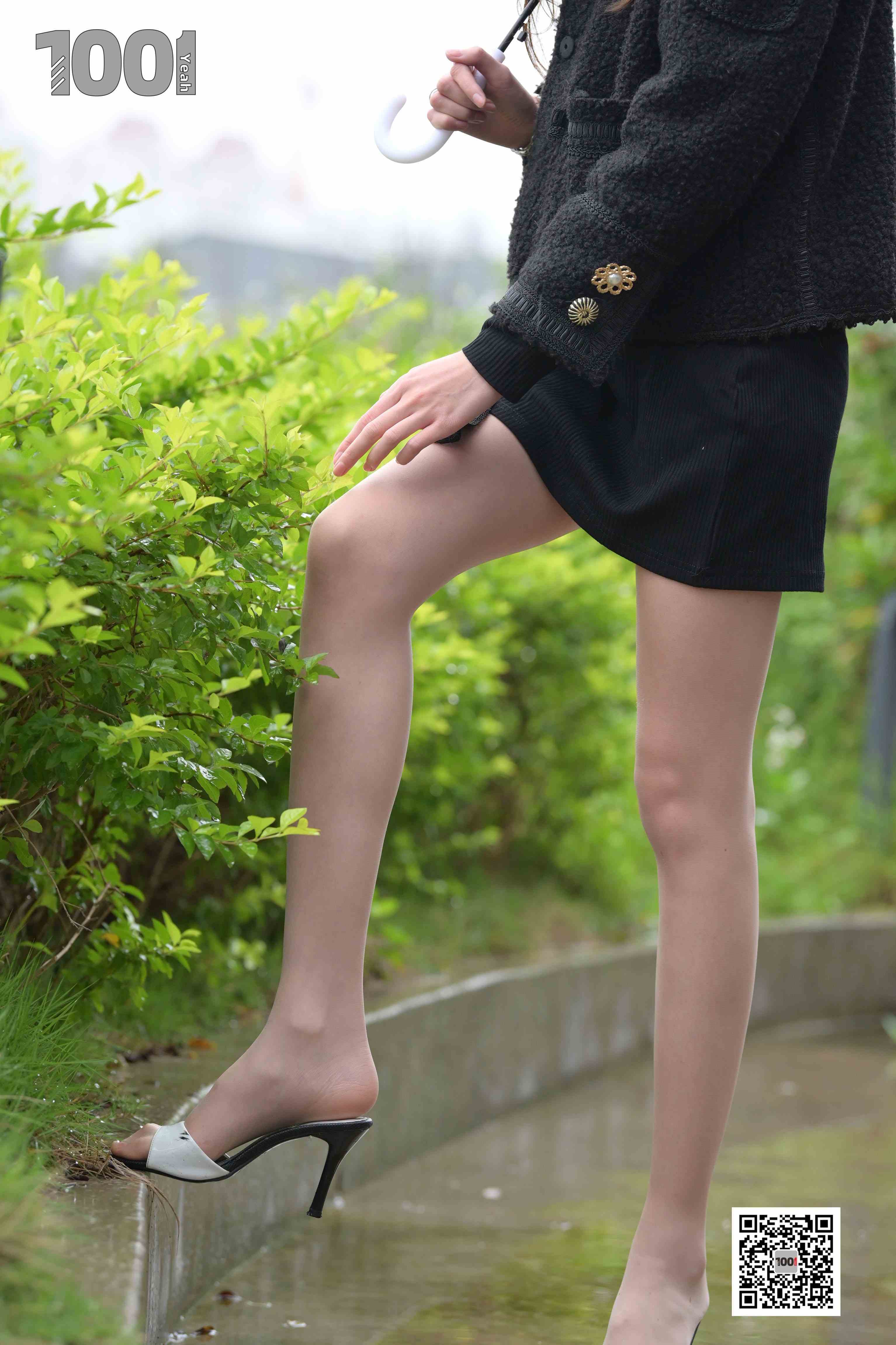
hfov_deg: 10.5
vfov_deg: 15.8
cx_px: 448
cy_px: 672
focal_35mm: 130
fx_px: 4853
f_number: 4.5
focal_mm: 130
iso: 640
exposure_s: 1/200
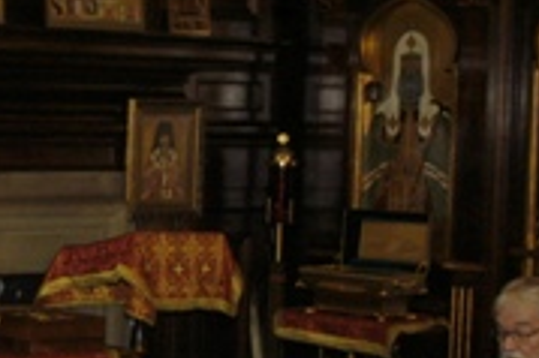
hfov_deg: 15.7
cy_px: 253
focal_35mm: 121
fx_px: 1810
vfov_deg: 11.3
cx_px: -244
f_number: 5
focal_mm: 24
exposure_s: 1/60
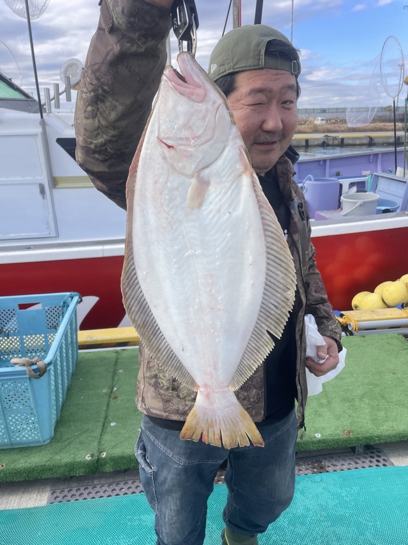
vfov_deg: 67.3
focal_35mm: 26
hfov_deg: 53.0
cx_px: 204
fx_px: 409
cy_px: 272
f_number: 1.6
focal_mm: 4.2
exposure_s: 1/1383
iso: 32
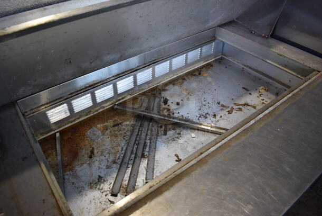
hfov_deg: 67.3
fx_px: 242
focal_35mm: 27
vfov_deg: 48.0
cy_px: 108
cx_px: 161
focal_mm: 18
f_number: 3.5
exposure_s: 1/200
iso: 800
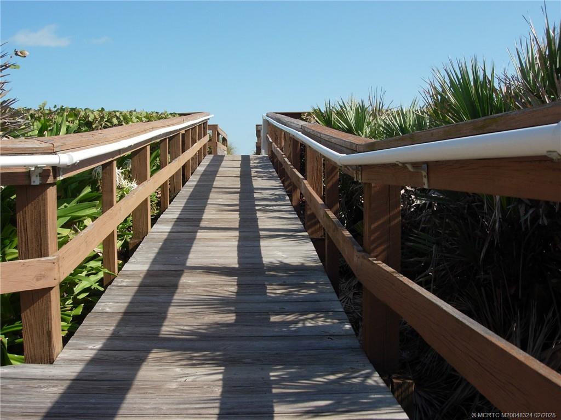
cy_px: 210
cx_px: 280
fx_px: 616
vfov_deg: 37.7
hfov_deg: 49.0
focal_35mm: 38
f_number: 4.8
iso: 79
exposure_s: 1/703
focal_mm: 7.8
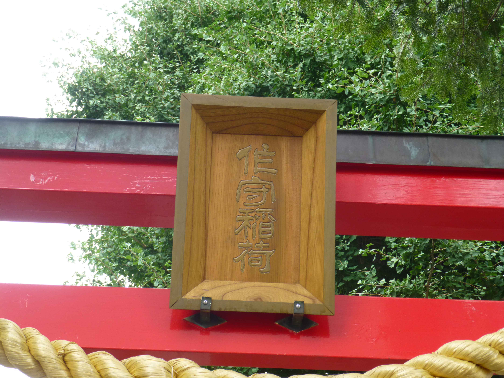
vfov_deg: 21.3
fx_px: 1005
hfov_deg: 28.2
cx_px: 252
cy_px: 189
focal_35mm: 69
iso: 160
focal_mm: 12.3
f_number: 4.6
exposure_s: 1/80
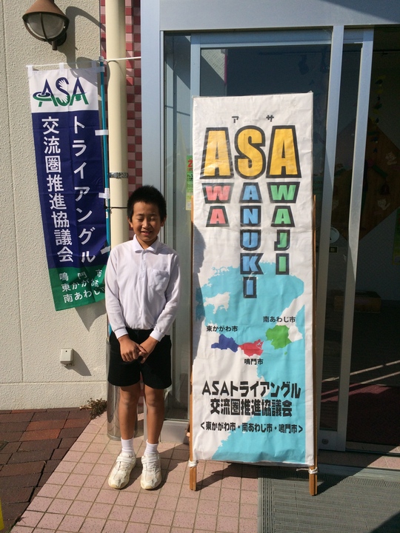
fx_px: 462
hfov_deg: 46.8
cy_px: 266
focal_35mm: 30
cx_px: 200
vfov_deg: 60.0
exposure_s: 1/6849
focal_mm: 4.12
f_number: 2.2
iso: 40
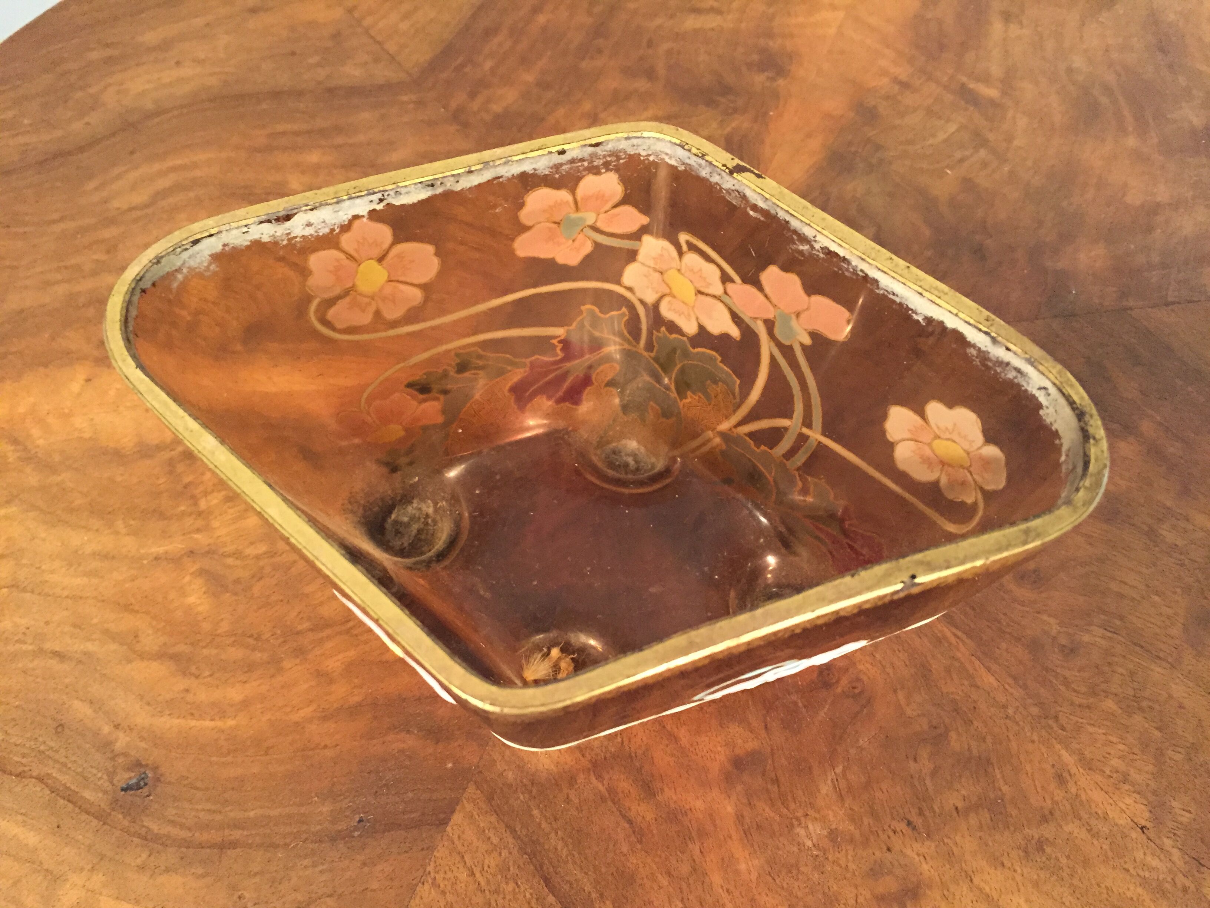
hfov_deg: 61.7
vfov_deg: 48.2
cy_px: 454
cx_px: 605
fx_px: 1014
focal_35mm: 29
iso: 250
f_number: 2.2
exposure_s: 1/17
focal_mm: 4.15
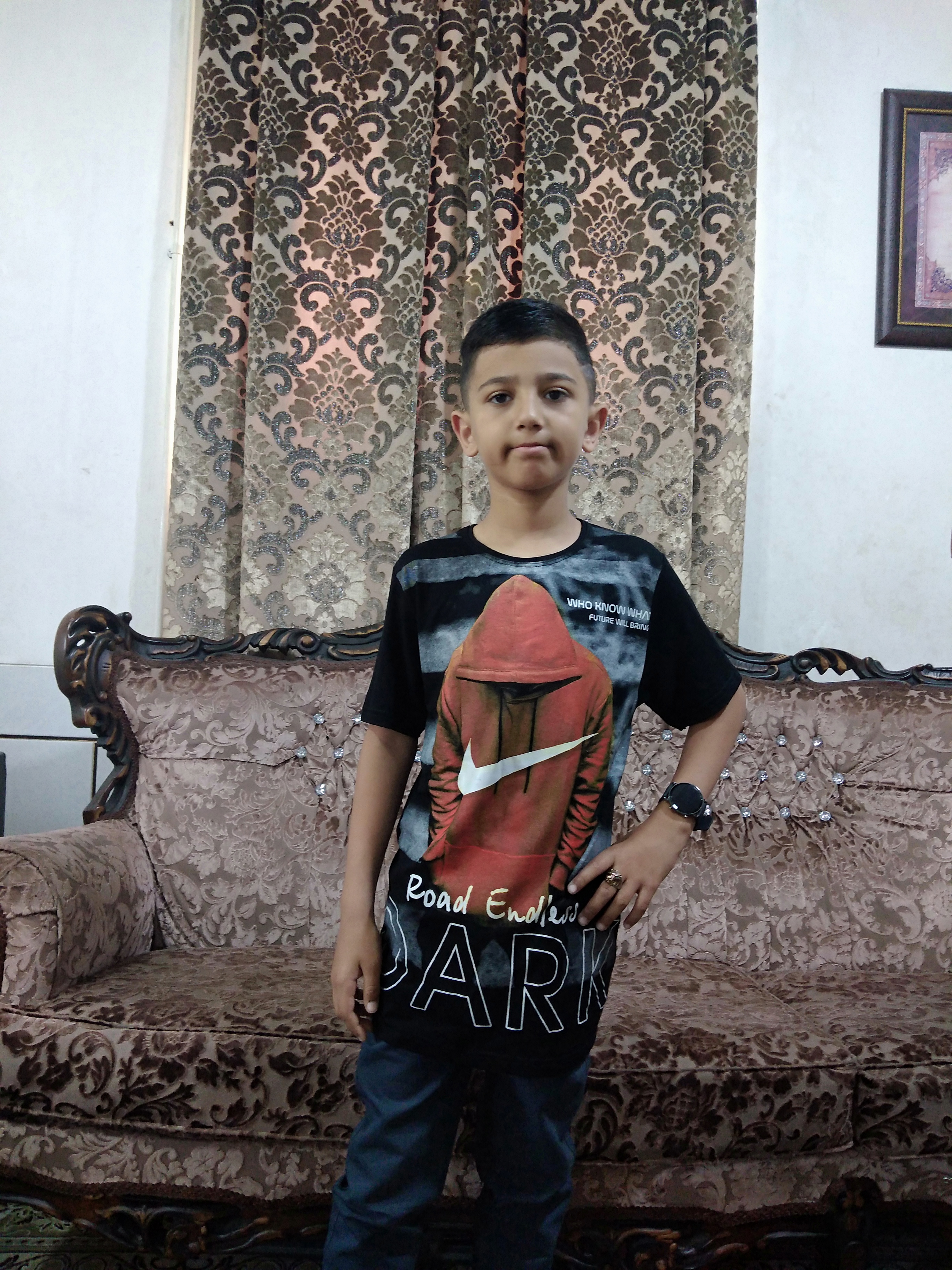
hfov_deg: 53.1
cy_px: 635
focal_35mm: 26
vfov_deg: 67.3
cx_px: 476
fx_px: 953
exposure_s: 1/25
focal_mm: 3.6
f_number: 1.8
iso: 282
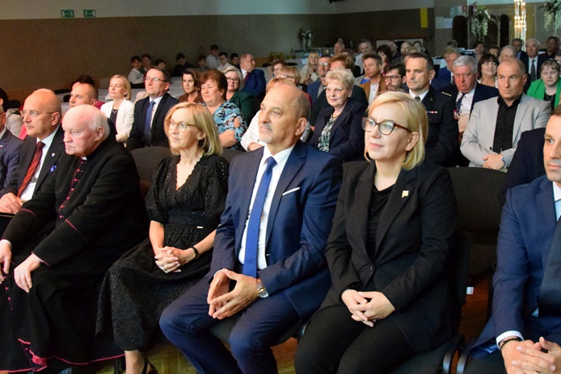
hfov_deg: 54.2
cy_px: 188
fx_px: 545
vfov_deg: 37.9
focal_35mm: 35
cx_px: 320
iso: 12800
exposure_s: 1/100
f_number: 4.5
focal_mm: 18
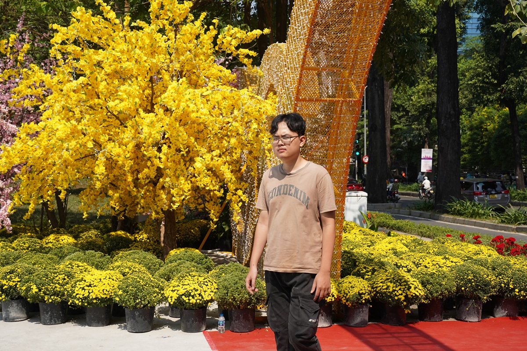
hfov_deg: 41.9
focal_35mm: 47
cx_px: 264
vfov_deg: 28.6
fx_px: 688
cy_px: 176
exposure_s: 1/1600
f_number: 8
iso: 800
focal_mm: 47
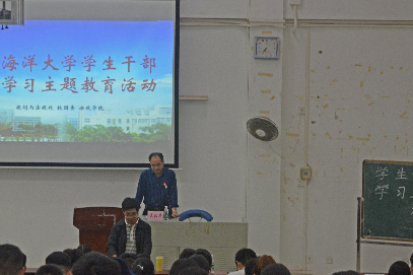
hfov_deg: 16.6
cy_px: 173
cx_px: 185
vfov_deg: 11.1
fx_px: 1419
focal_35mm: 124
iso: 1000
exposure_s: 1/30
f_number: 5.6
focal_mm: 55
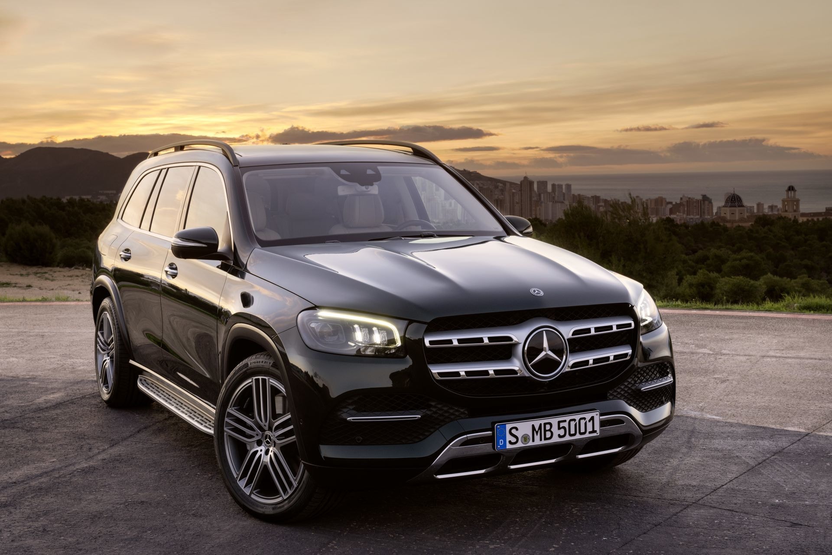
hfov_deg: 41.1
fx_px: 1109
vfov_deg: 28.1
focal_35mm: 48
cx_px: 416
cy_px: 278
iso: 200
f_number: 11
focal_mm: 48
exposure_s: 1/8
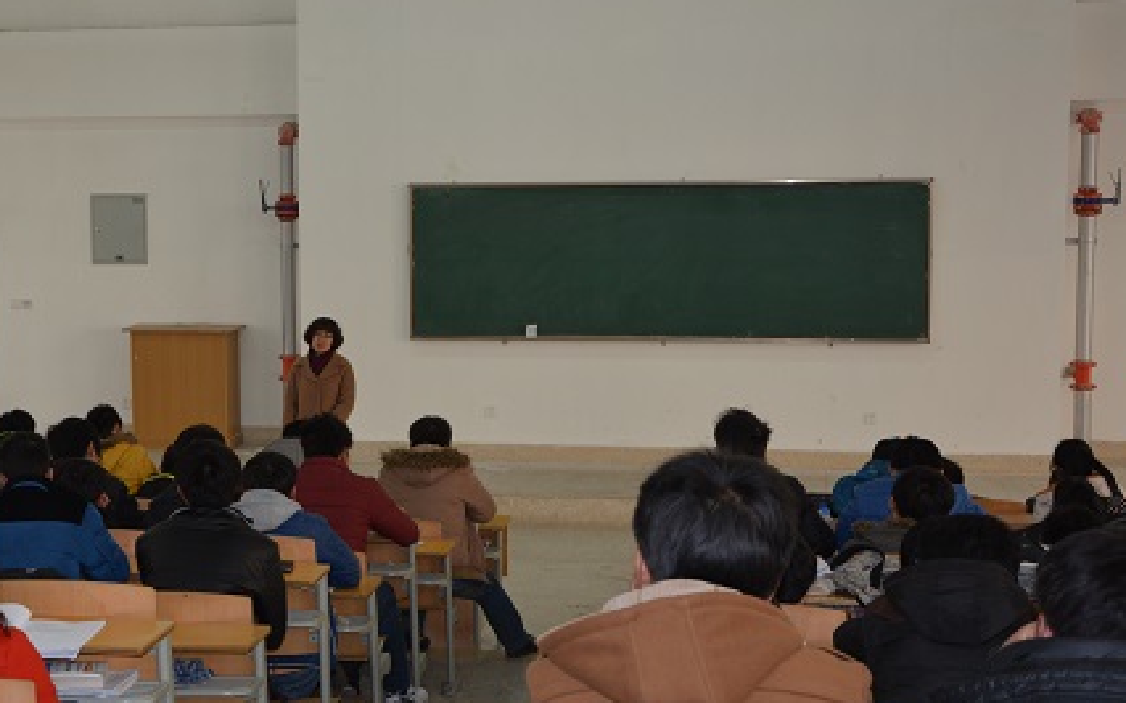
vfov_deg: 18.6
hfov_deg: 29.0
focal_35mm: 70
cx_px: 296
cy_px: 369
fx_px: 2148
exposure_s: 1/30
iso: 200
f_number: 5.6
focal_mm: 30
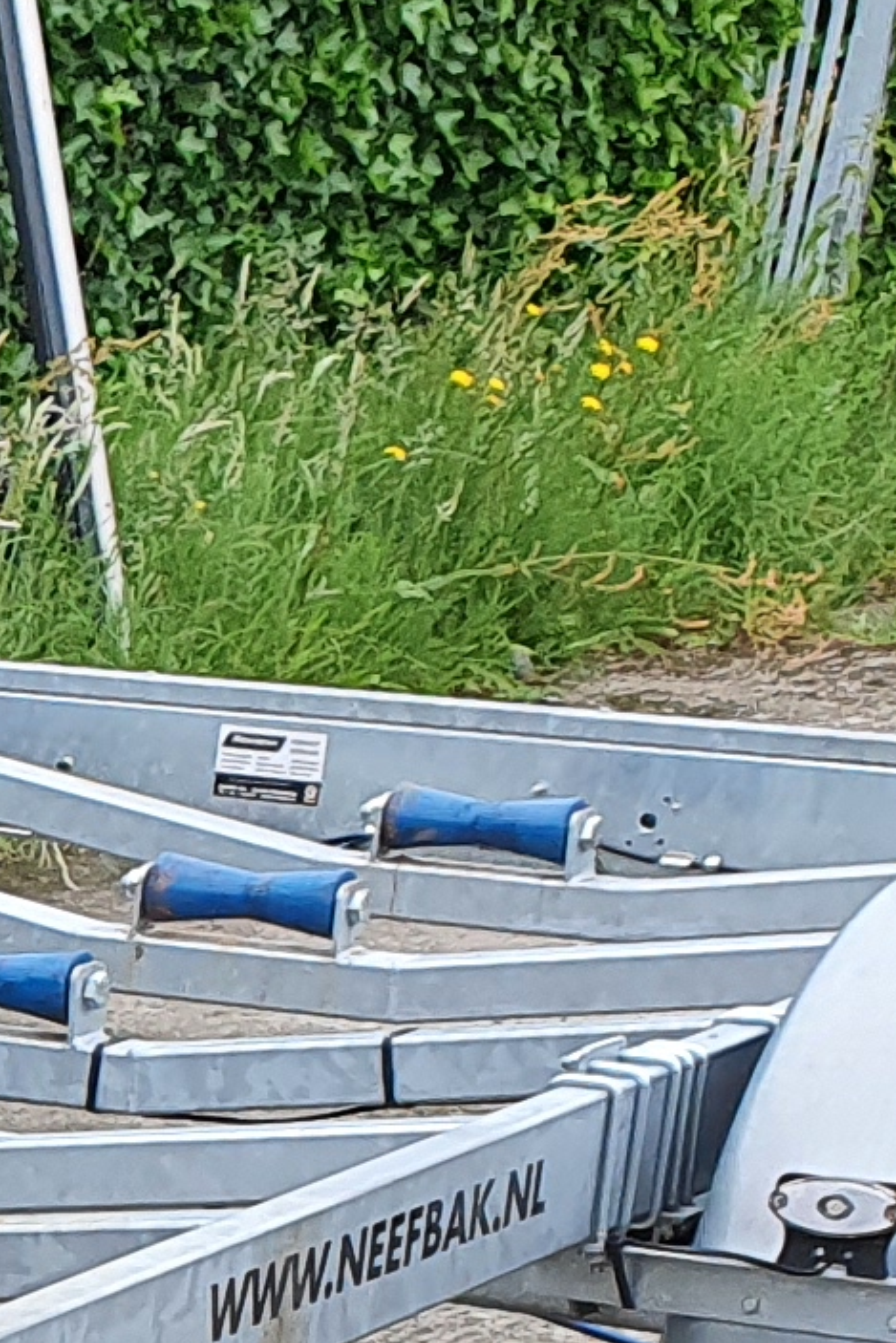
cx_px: -2010
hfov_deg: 7.5
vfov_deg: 12.5
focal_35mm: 155
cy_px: 2122
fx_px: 5783
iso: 50
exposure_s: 1/359
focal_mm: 4.32
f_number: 2.4
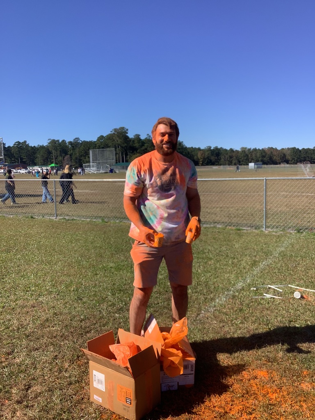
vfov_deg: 58.4
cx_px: 158
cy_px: 210
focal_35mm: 31
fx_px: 376
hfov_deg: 45.4
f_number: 2.4
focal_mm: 3.3
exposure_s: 1/1148
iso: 25
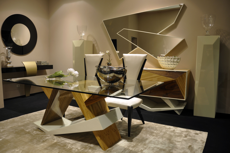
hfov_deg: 67.4
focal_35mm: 27
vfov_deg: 47.8
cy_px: 76
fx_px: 172
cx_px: 115
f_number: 4
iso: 200
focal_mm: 18
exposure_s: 1/15
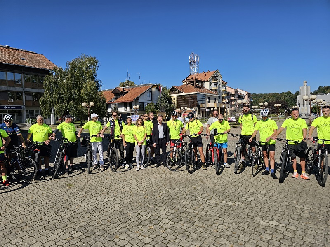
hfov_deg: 73.9
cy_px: 124
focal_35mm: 23
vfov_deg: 58.9
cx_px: 165
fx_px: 219
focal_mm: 6.3
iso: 10
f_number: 1.7
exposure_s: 1/1365
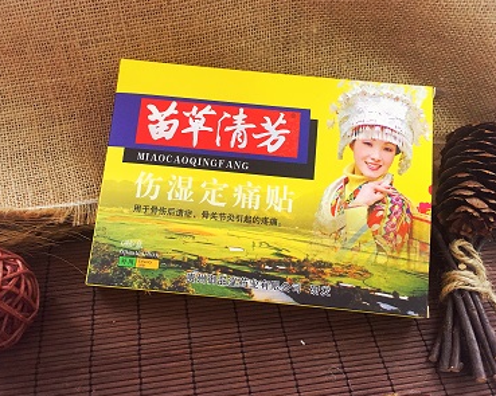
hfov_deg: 57.2
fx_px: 455
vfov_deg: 47.1
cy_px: 199
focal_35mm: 31
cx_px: 241
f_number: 2.2
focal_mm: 4.15
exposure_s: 1/33
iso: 200
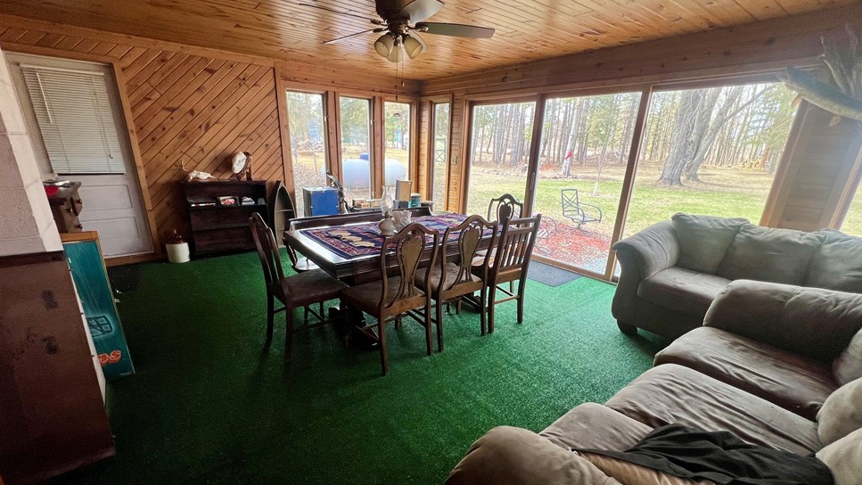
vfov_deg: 70.2
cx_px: 430
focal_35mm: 15
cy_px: 276
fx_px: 343
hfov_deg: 103.0
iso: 80
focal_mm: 1.57
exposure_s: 1/99
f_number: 1.8
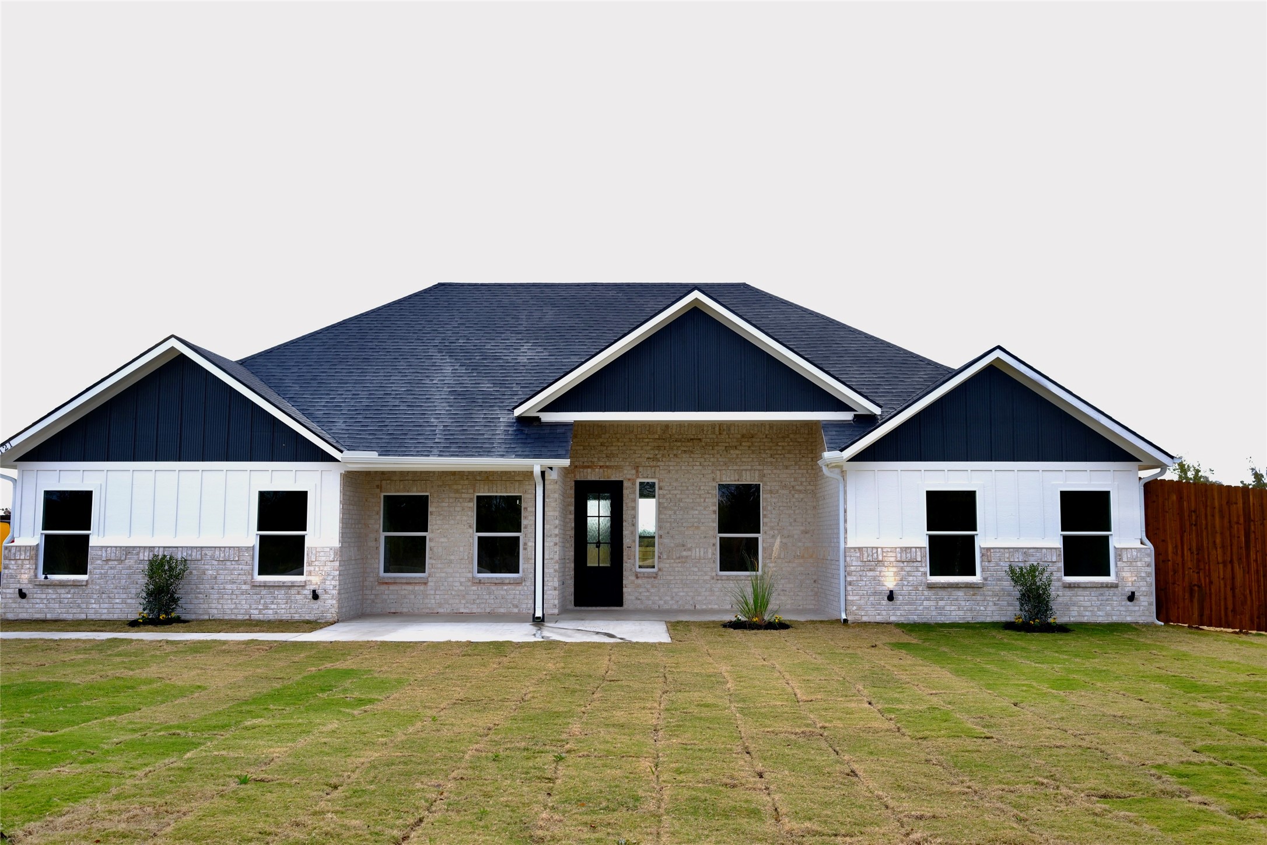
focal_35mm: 35
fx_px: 1232
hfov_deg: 54.4
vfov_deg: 37.9
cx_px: 634
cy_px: 422
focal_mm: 23
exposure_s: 1/110
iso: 100
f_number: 4
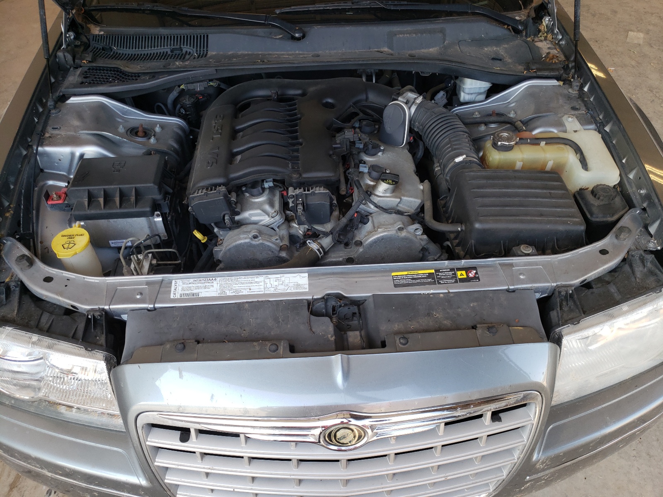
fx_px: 498
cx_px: 332
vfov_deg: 53.1
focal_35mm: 26
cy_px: 248
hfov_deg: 67.3
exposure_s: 1/141
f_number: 1.5
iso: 50
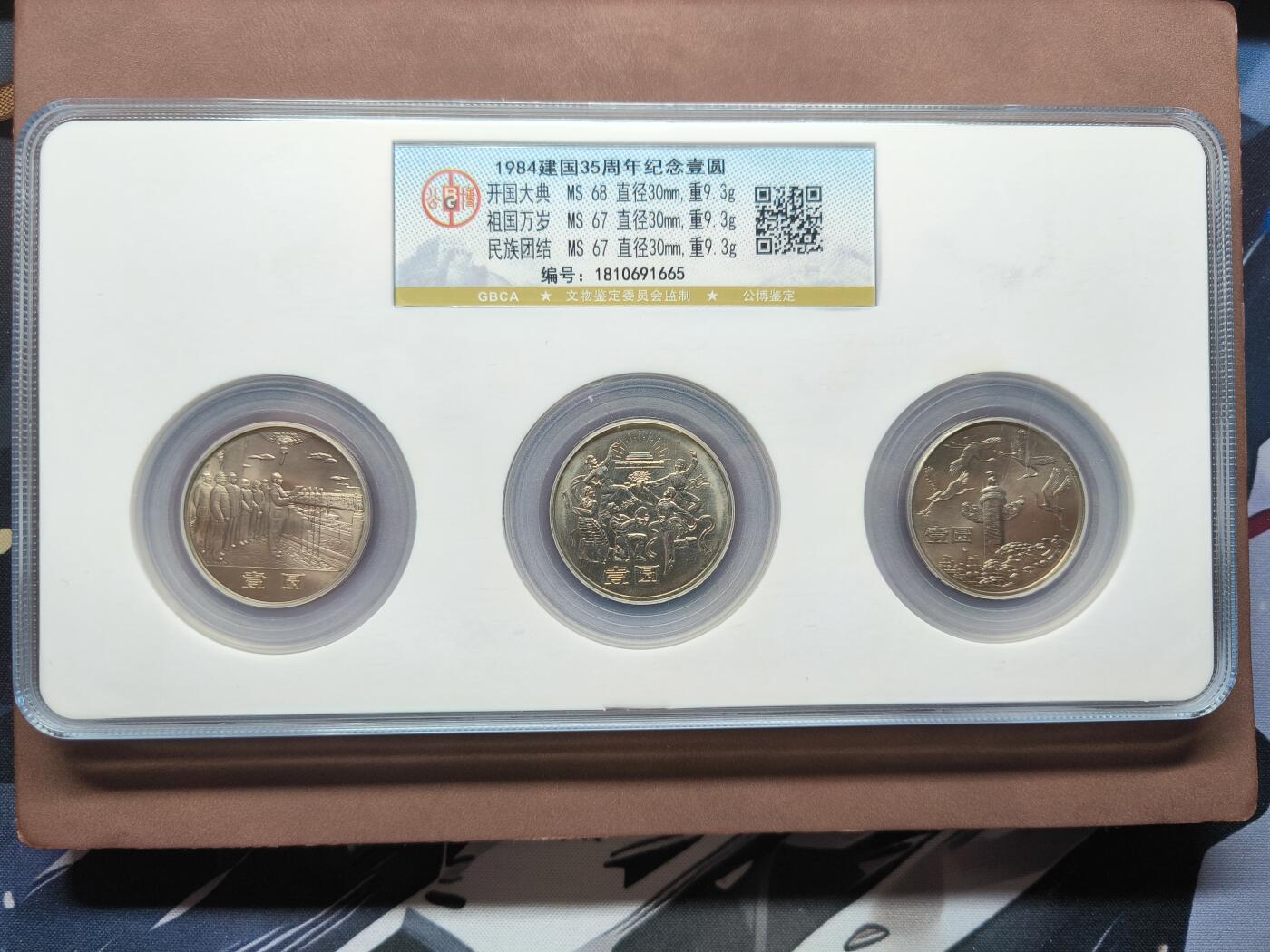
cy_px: 476
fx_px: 844
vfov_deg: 58.9
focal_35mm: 23
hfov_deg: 73.9
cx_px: 635
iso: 80
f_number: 1.7
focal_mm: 5.35
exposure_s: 1/100
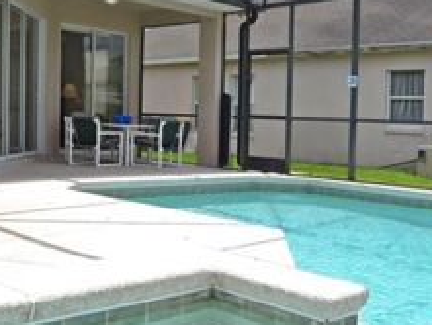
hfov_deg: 41.2
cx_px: 239
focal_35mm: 46
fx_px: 574
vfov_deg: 31.5
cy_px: 136
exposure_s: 1/250
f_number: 8
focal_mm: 10
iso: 100
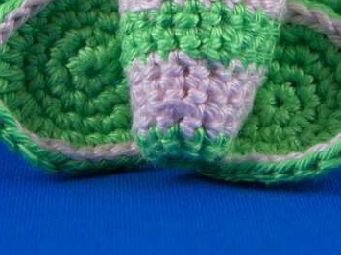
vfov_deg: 4.7
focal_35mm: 311
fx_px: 3063
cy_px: -160
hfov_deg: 6.4
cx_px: 190
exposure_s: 1/20
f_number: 8
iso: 200
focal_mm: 55
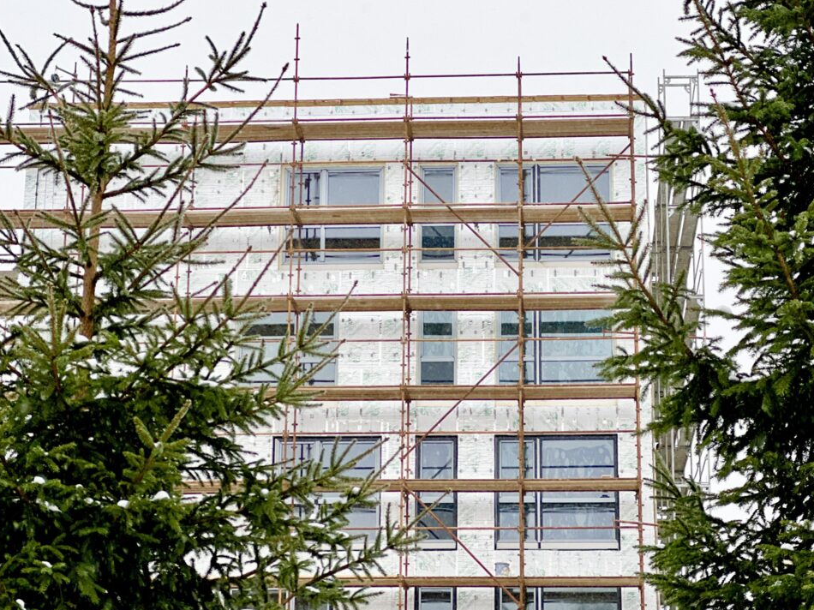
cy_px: 287
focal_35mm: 83
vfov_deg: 17.8
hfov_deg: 23.6
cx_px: 431
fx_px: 1951
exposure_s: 1/121
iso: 40
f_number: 2.8
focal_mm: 9
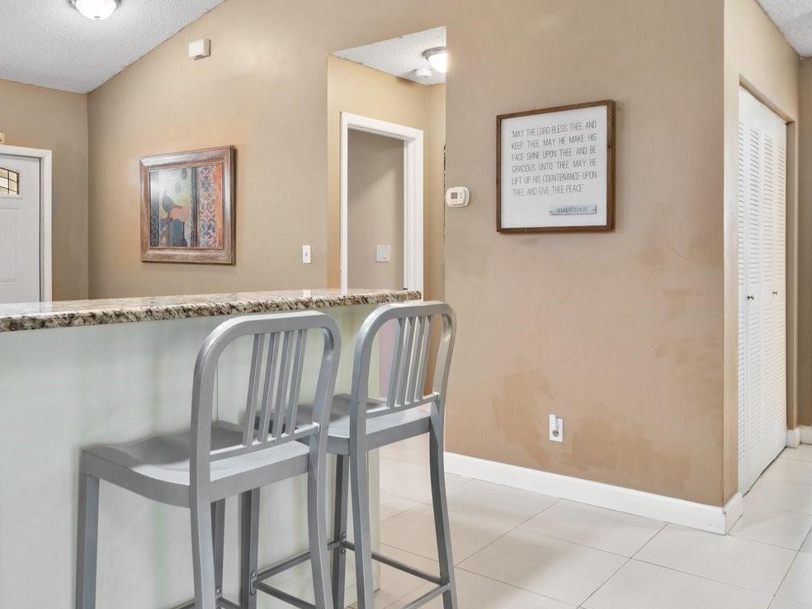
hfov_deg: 59.7
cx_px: 352
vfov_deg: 46.8
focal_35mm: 30
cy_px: 315
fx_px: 704
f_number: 8
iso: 200
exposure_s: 1/2.5
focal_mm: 15
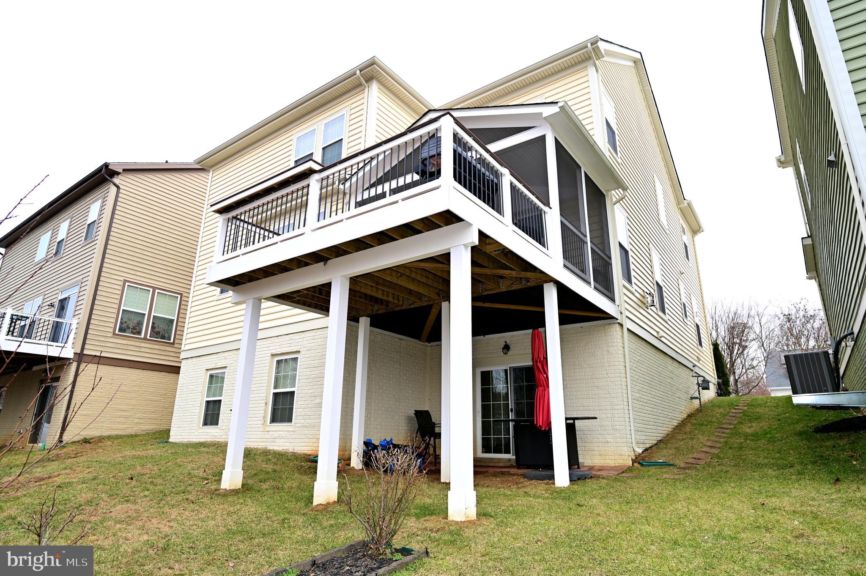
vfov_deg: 60.6
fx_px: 493
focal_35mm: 20
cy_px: 288
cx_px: 433
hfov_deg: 82.6
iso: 100
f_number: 4
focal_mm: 20.5
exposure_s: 1/160
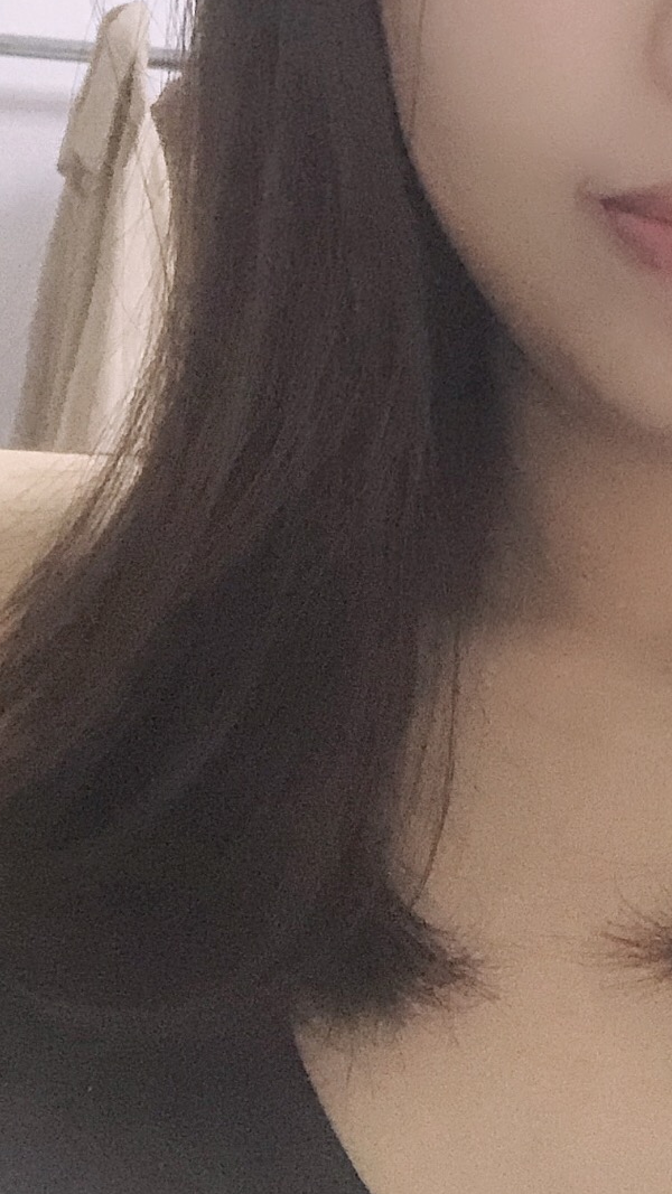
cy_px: 228
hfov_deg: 14.6
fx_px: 2535
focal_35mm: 80
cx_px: 831
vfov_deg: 26.0
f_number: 2.2
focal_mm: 2.87
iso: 500
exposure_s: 1/15
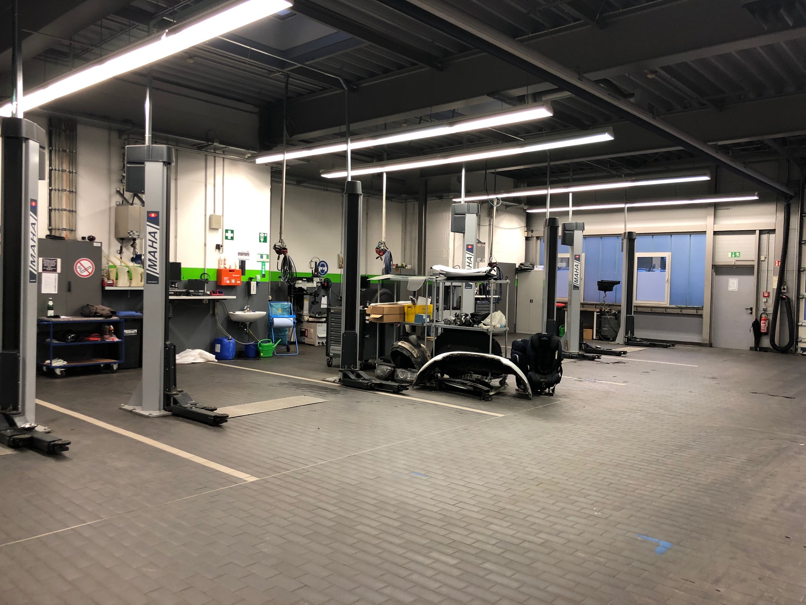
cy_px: 302
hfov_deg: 63.4
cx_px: 403
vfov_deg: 49.7
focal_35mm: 28
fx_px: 652
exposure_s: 1/17
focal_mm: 4
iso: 40
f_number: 1.8
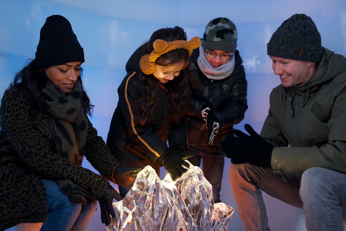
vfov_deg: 34.2
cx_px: 173
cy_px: 116
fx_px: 375
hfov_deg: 49.6
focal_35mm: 39
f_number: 4.5
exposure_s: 1/80
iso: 3200
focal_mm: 39
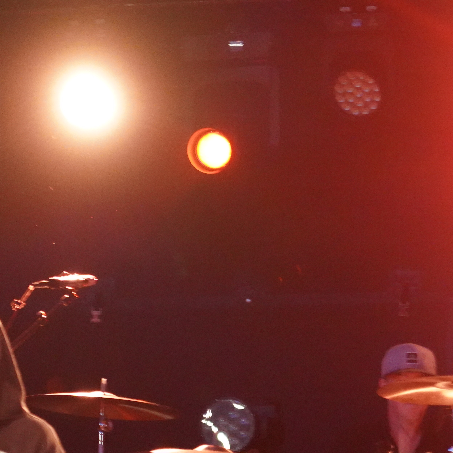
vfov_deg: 8.2
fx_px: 3168
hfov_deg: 8.2
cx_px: 146
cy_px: 362
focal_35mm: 214
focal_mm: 105
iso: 12800
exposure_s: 1/50
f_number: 4
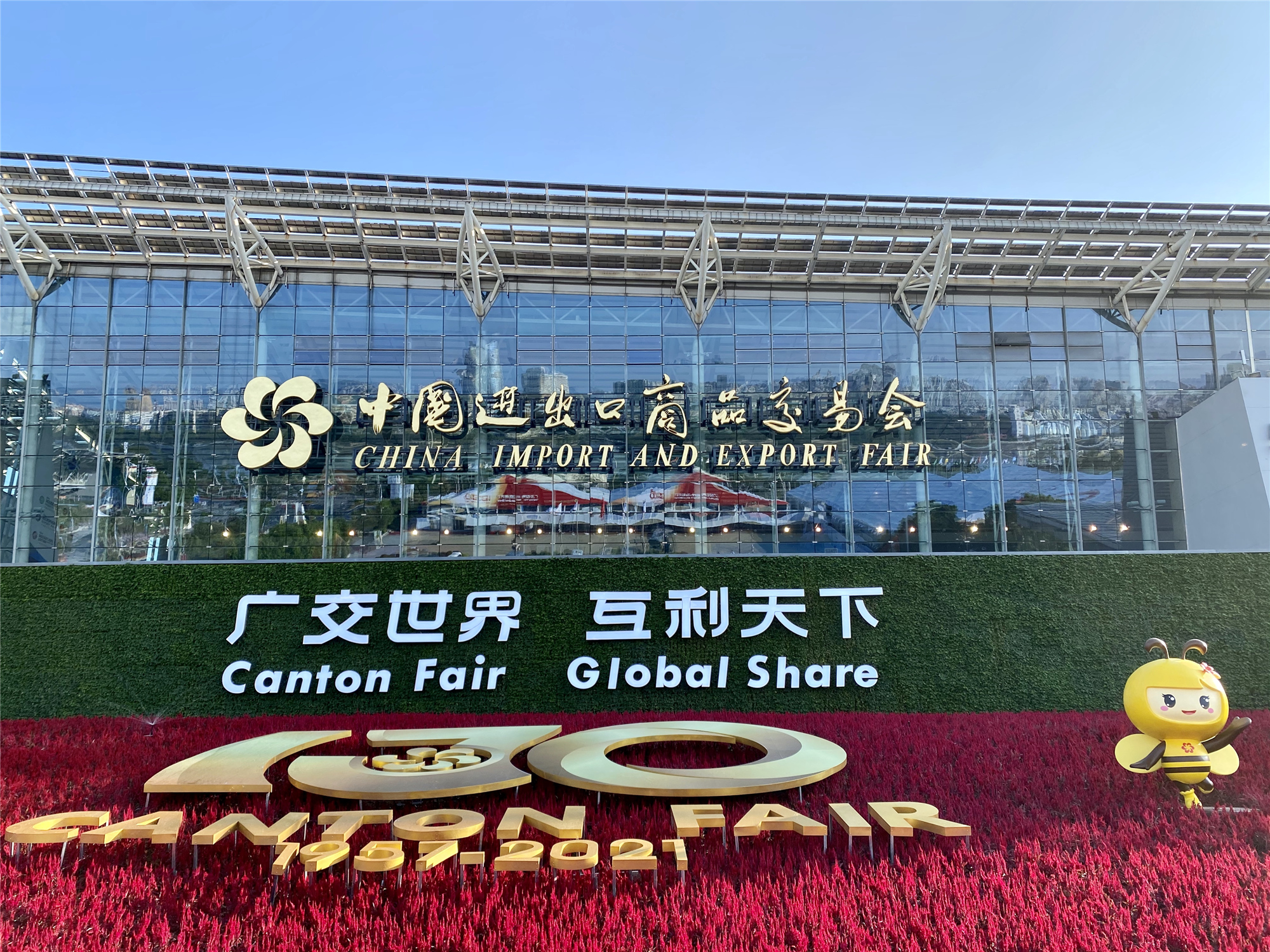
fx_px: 954
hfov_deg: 67.3
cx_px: 635
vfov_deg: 53.1
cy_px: 476
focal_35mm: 26
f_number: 1.8
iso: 32
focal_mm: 4.25
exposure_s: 1/767
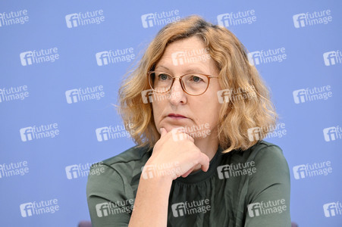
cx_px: 171
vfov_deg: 9.1
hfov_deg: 13.7
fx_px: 1424
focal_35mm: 150
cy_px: 114
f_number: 4
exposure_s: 1/800
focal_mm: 150
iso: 3200
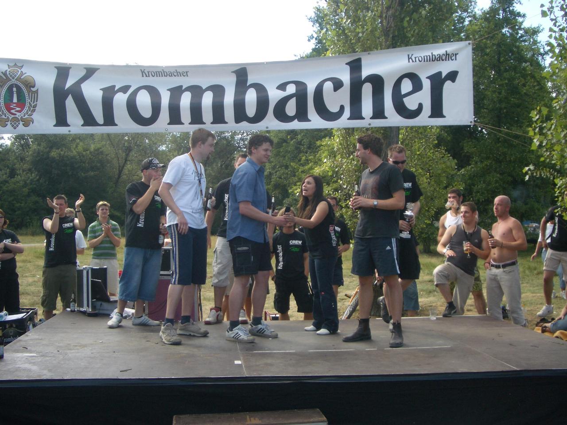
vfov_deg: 35.1
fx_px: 672
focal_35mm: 41
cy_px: 212
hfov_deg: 45.8
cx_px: 284
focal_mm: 6.8
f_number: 2.8
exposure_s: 1/250
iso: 50
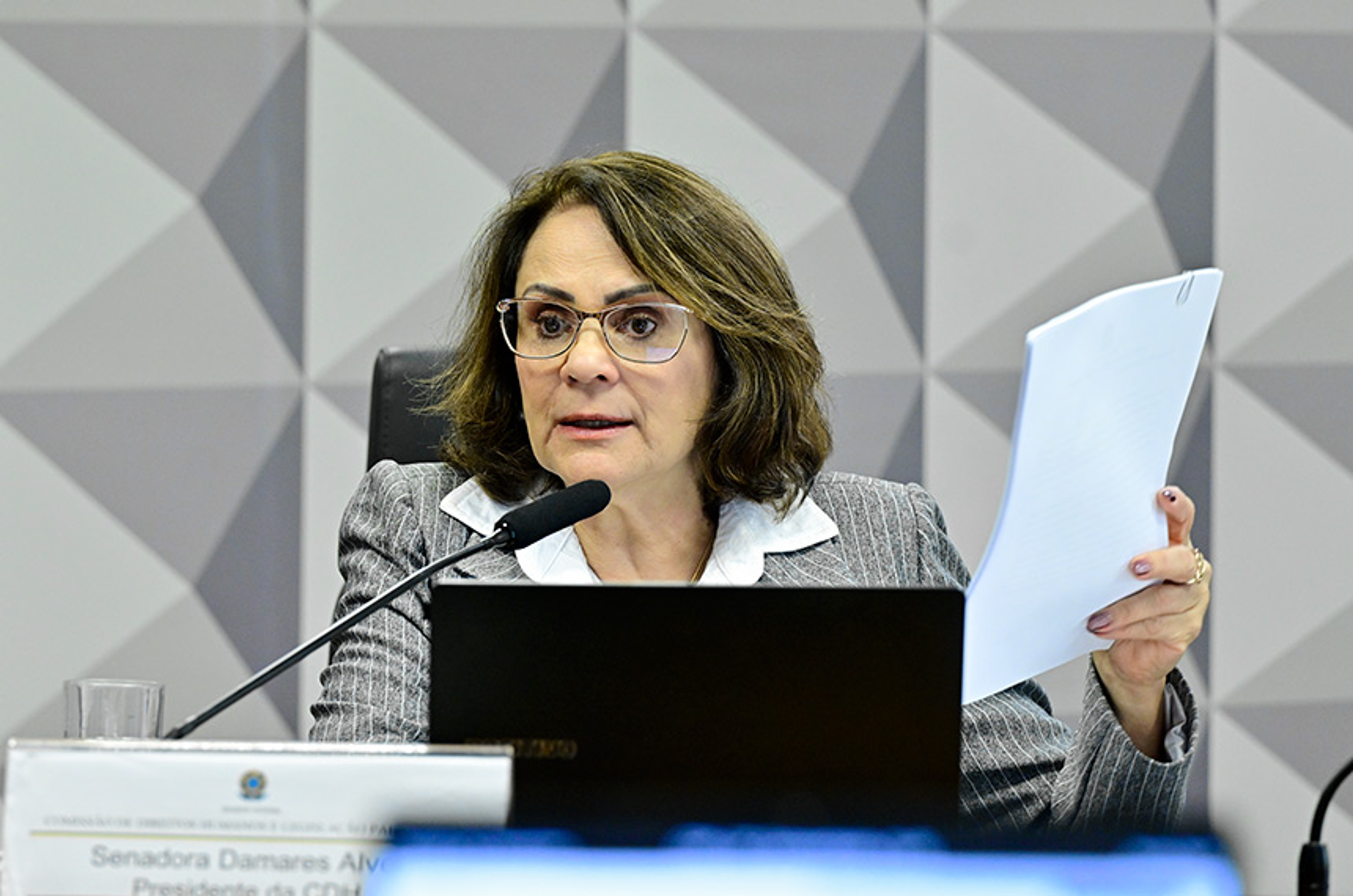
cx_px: 676
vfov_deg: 6.8
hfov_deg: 10.3
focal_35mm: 200
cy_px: 448
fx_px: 7503
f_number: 4
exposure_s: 1/200
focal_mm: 200
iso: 2500
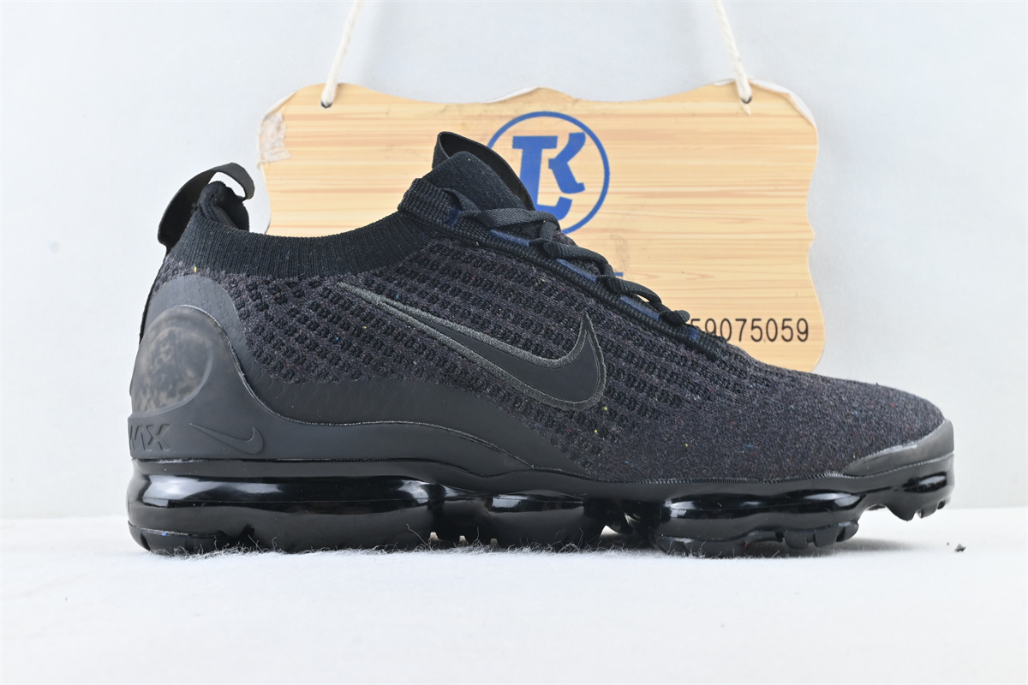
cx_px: 514
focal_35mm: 41
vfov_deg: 32.4
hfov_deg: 47.2
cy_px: 342
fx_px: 1178
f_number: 10
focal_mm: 27.5
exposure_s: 1/15
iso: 250
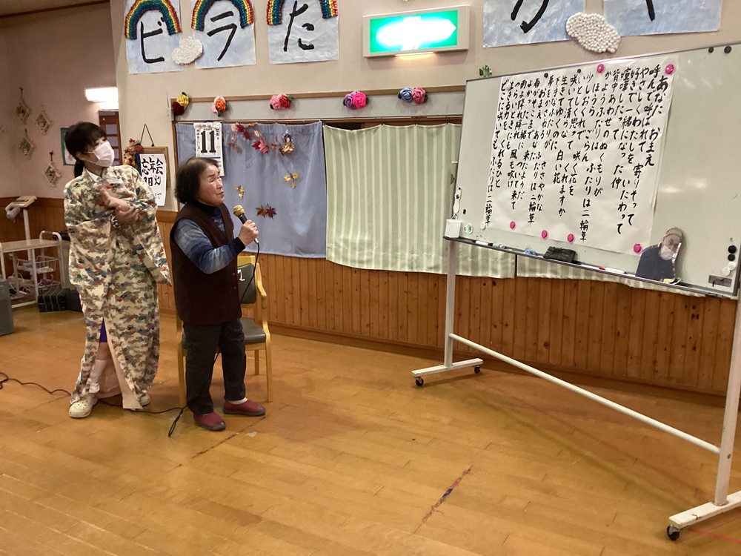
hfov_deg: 58.4
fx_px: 664
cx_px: 370
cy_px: 278
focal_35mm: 31
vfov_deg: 45.4
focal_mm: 3.3
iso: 320
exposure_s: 1/60
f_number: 2.4
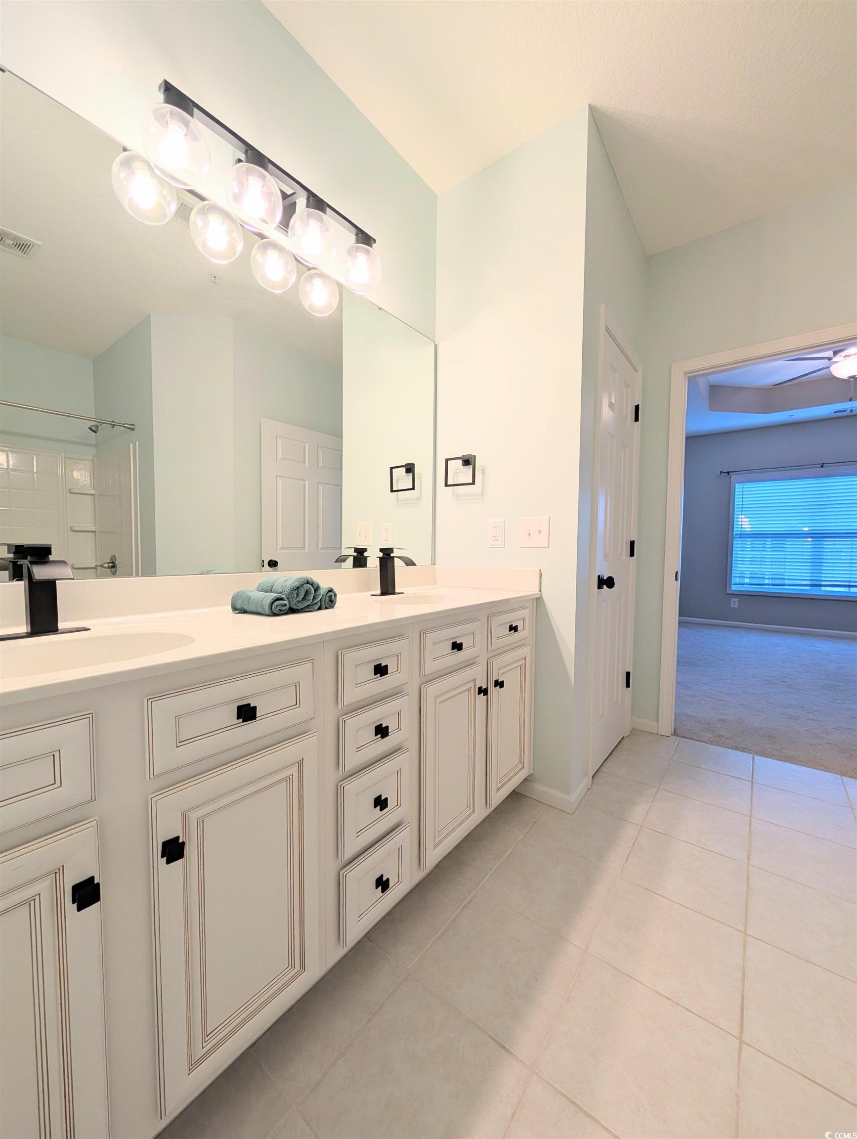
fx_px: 395
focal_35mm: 12
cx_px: 428
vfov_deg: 110.5
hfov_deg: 94.6
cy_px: 570
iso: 48
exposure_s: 1/124
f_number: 1.7
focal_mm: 2.02
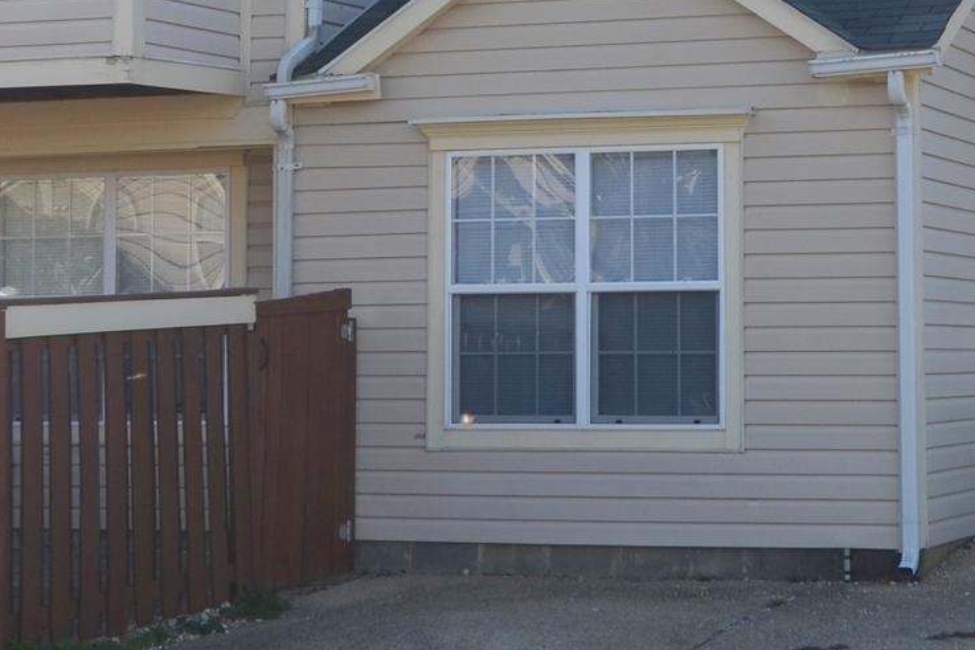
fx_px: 2031
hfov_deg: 26.2
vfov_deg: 17.8
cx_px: 861
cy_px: 10
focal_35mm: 75
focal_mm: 18
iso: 100
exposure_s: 1/250
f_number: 8
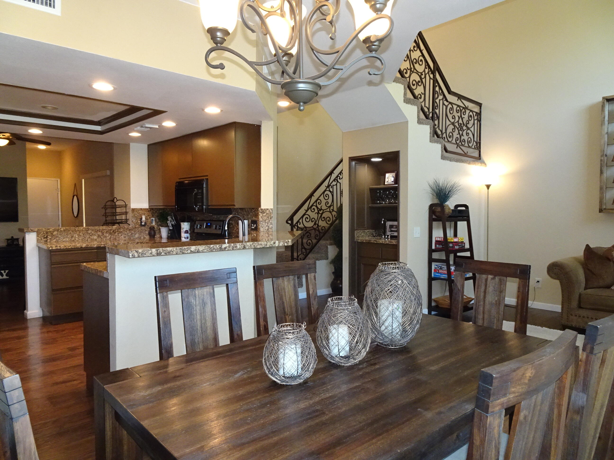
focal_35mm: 24
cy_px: 230
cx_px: 307
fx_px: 426
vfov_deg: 56.8
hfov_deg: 71.6
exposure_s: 1/80
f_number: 3.5
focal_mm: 4.1
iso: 640
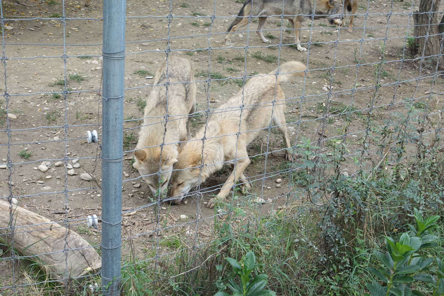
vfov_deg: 27.5
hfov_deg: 40.3
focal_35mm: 49
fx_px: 604
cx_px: 222
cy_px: 148
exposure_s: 1/80
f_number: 4
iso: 125
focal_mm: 18.1
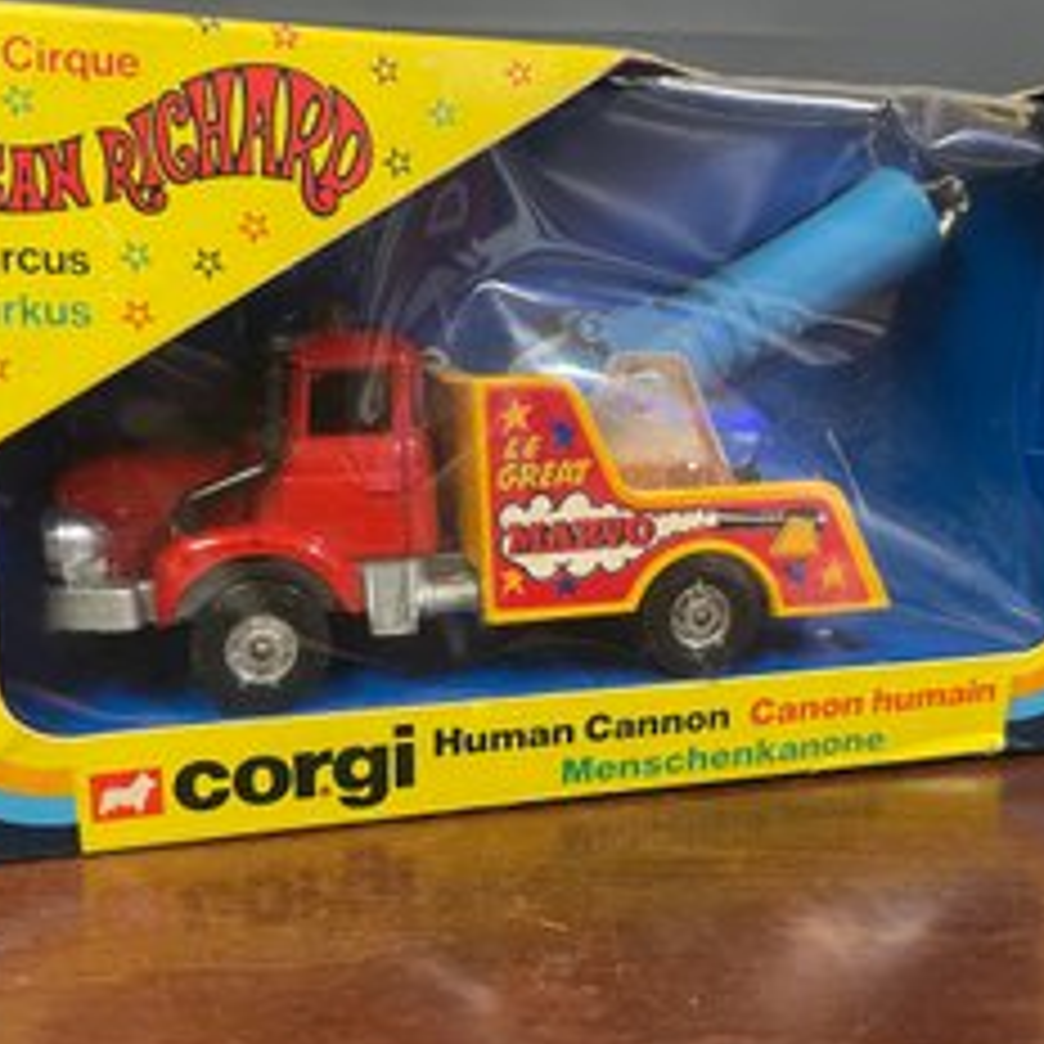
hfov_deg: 48.4
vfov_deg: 48.4
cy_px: 529
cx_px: 560
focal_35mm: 34
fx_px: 1160
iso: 250
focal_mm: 4.2
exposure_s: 1/60
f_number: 1.6
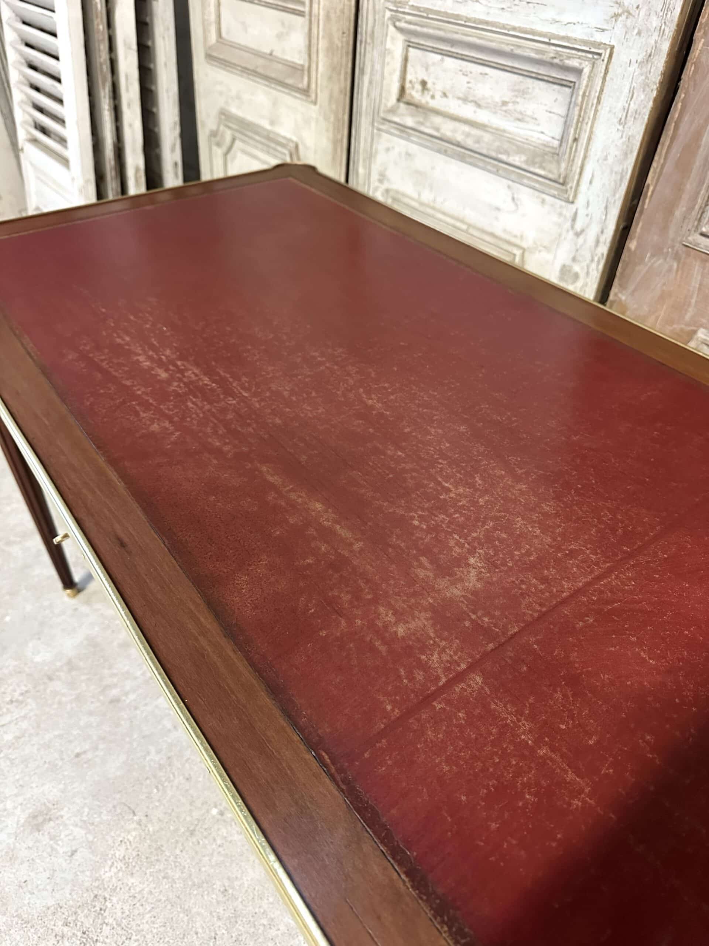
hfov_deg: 56.8
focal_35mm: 24
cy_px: 473
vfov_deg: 71.6
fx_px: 655
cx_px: 354
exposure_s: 1/50
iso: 800
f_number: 1.78
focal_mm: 6.86
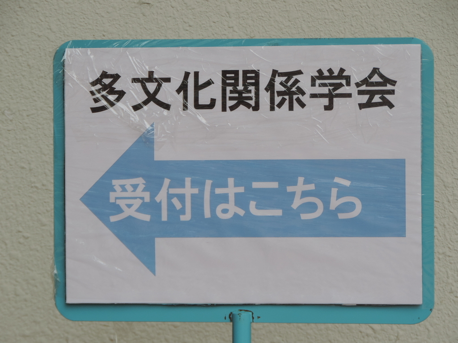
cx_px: 229
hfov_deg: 7.2
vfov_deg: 5.4
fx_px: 3638
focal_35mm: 275
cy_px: 172
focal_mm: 49
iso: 100
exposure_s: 1/200
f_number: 4.7
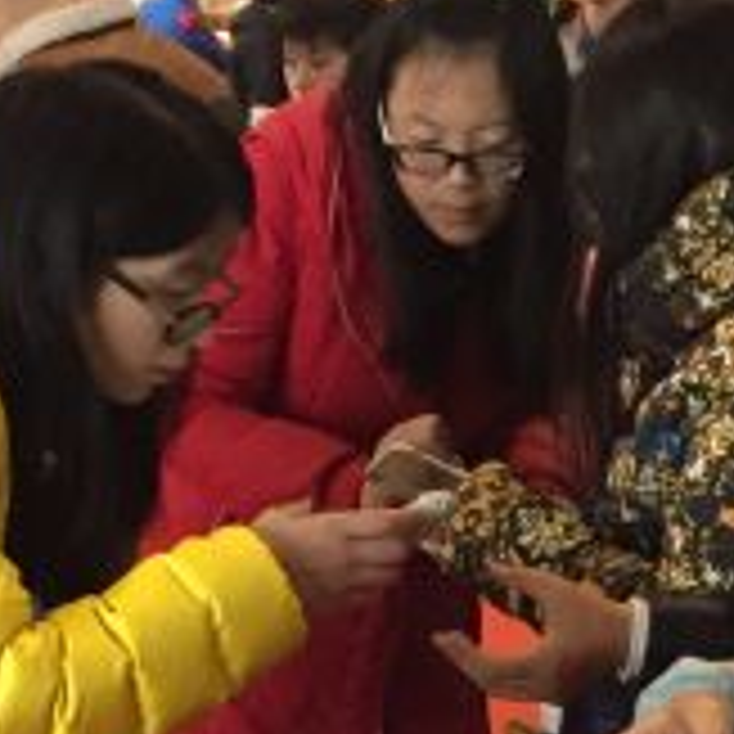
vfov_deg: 13.5
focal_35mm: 126
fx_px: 3023
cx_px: 743
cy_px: 829
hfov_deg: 13.6
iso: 250
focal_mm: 4.15
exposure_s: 1/33
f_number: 2.2
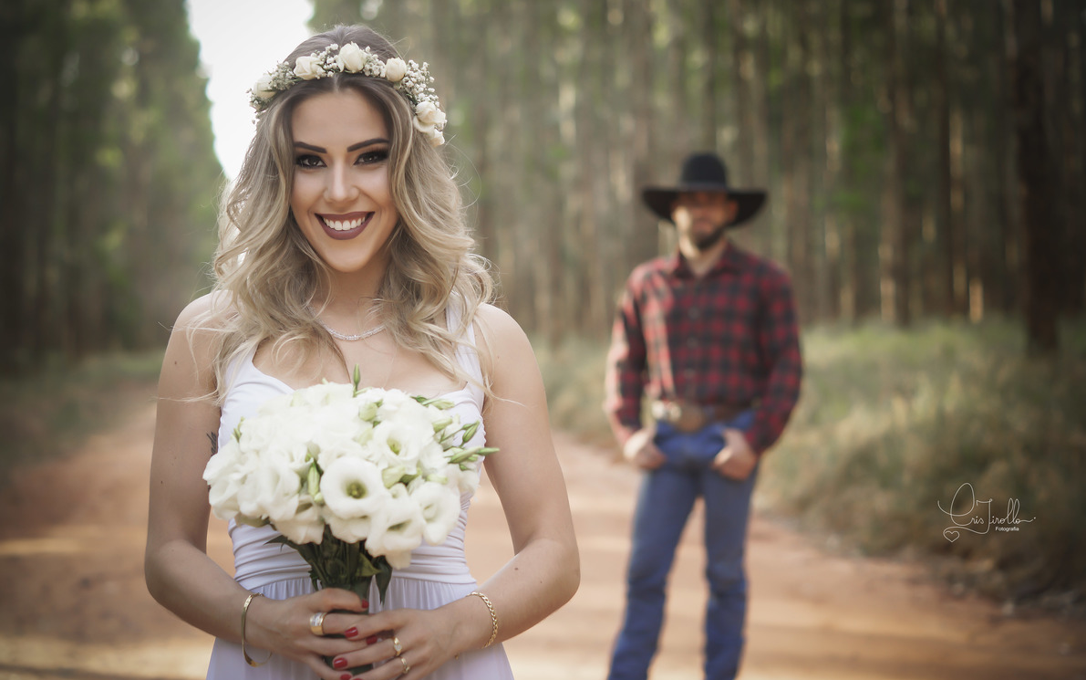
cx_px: 540
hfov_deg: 26.8
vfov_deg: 16.9
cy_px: 328
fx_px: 2280
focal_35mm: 77
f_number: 2.2
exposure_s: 1/250
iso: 160
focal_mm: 50
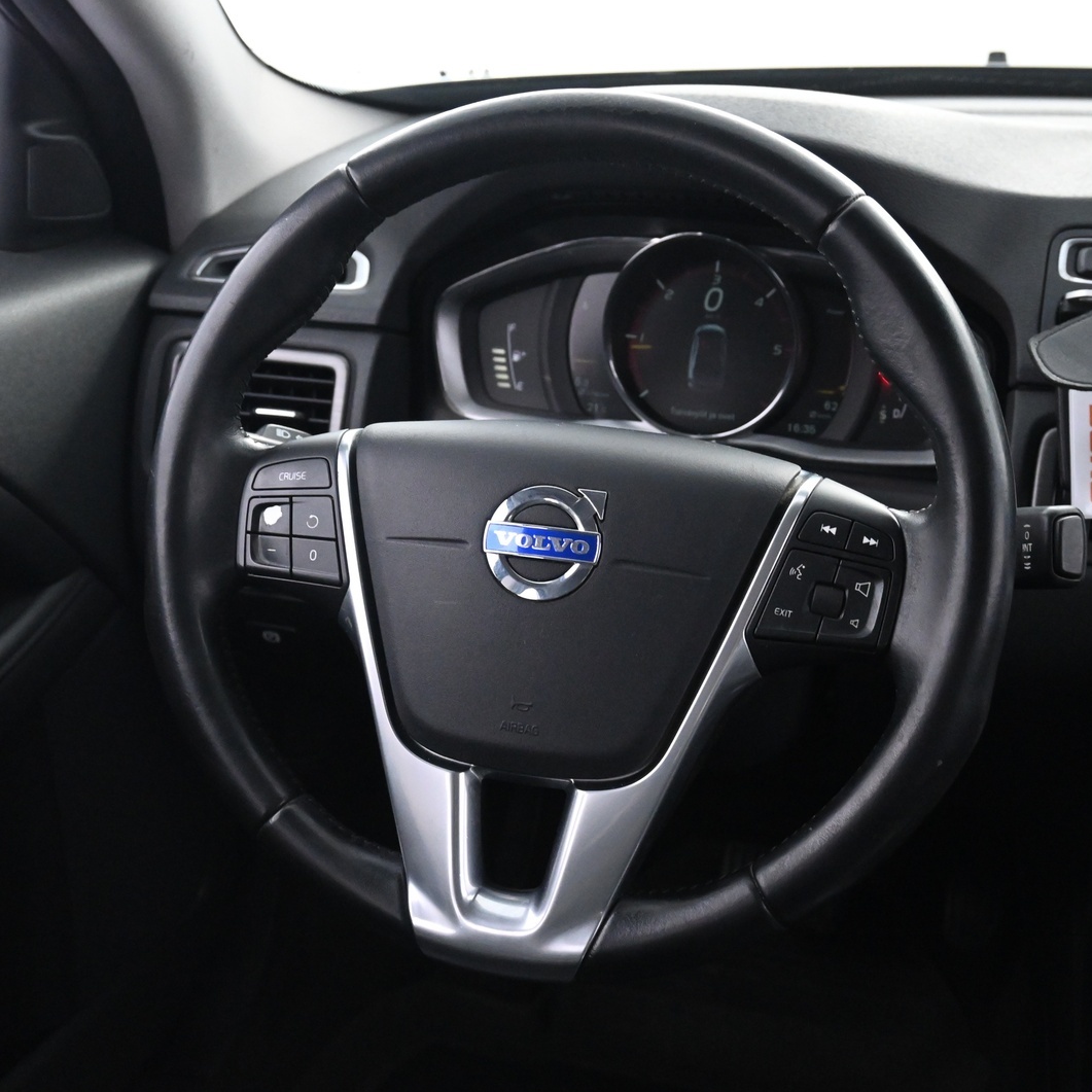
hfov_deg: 34.9
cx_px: 554
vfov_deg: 34.9
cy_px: 554
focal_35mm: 49
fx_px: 1736
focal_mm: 25
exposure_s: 1/40
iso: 3600
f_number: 4.2
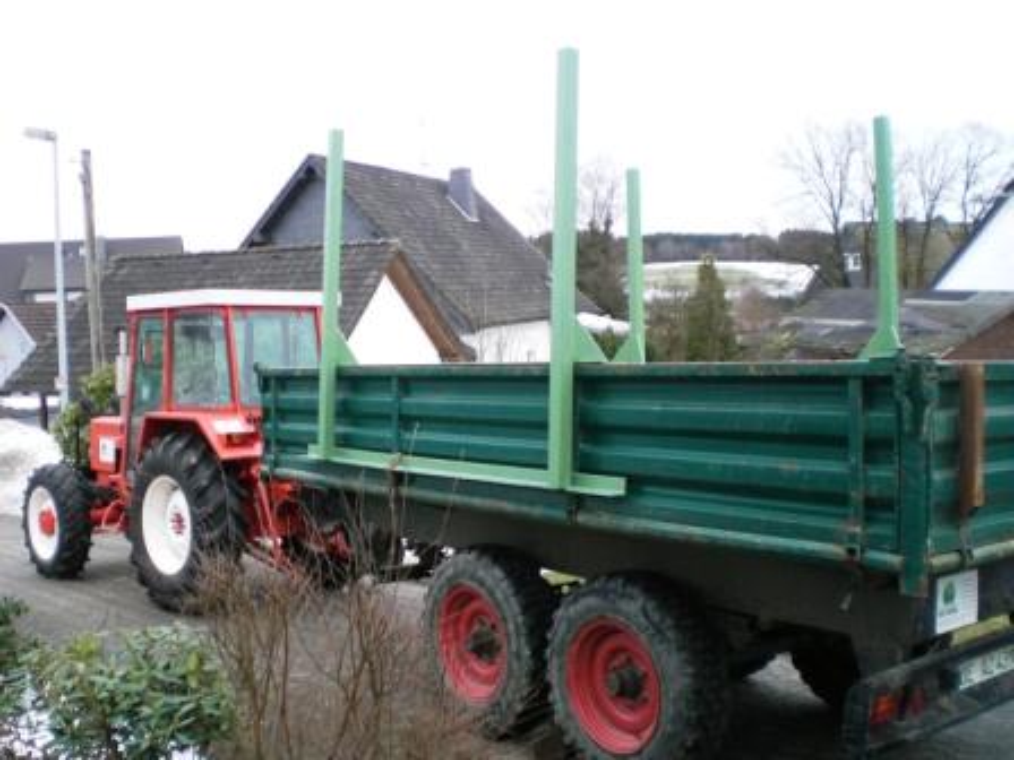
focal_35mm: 38
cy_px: 380
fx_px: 1113
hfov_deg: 49.0
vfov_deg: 37.7
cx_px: 507
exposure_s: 1/80
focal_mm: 6.3
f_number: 3.1
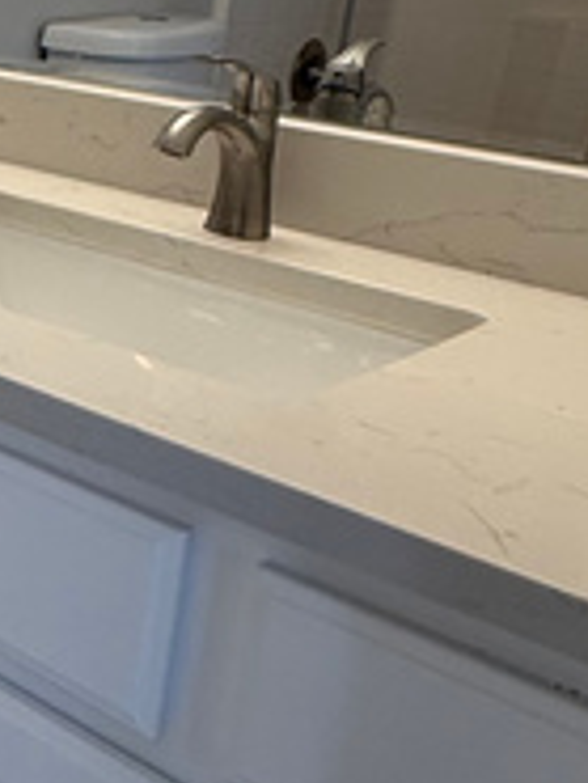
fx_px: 1312
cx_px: -440
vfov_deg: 32.4
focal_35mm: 58
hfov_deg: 19.5
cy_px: 169
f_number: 2.2
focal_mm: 2.22
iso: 160
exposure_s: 1/120
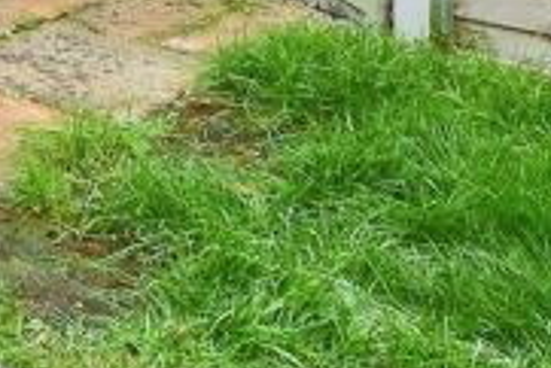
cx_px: -447
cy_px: -482
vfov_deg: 12.8
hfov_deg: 18.5
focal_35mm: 85
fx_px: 1302
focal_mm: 10
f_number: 8
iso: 160
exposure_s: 1/80
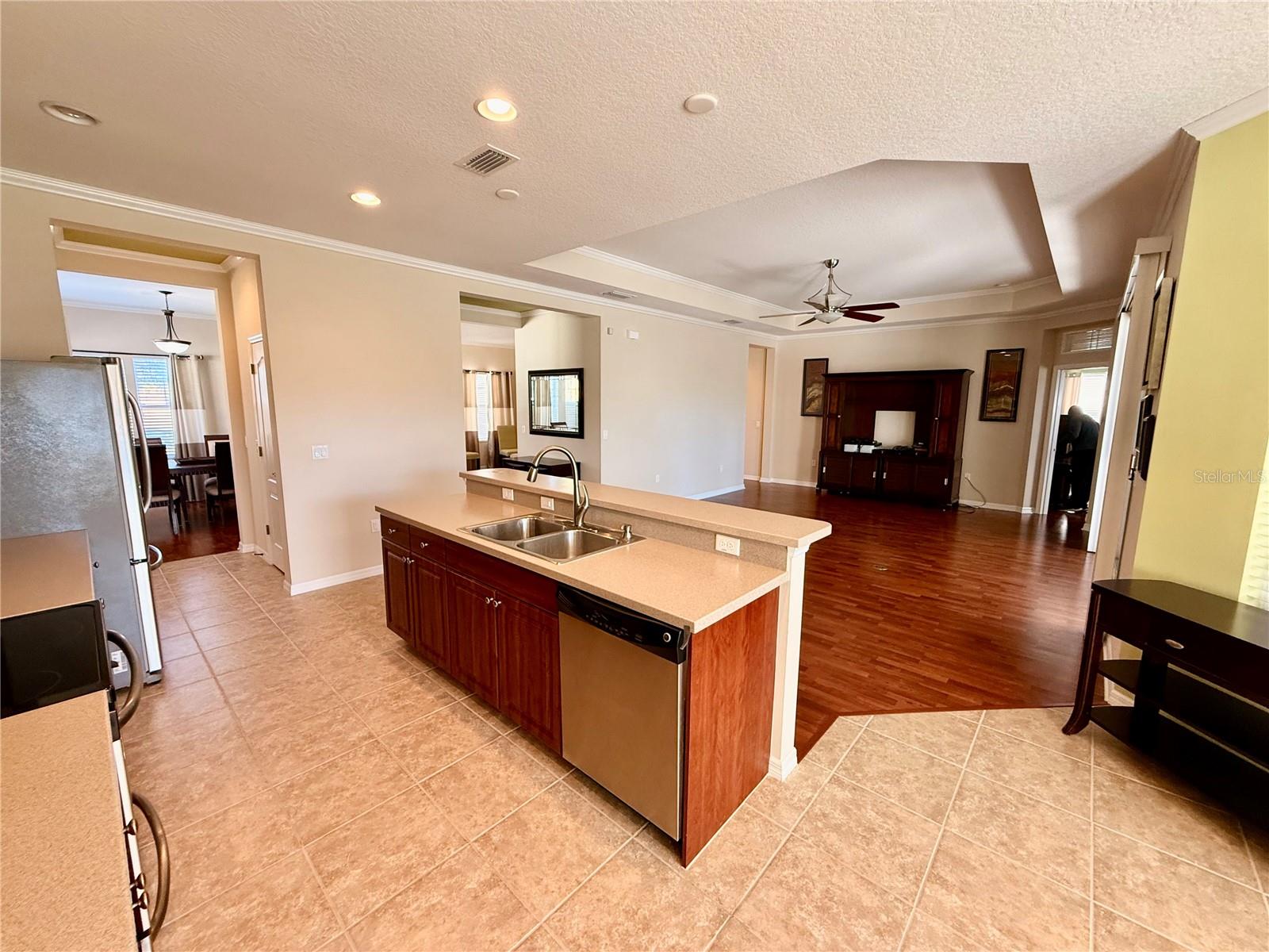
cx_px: 634
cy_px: 476
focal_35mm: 14
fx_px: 513
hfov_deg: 102.1
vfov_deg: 85.7
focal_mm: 2.22
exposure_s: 1/60
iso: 250
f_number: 2.2
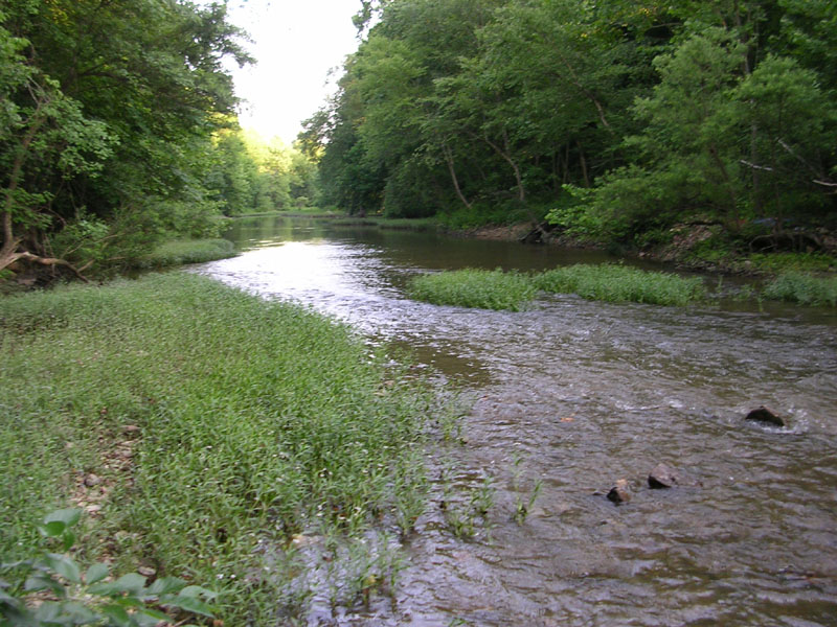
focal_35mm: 38
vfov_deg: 37.7
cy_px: 314
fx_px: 919
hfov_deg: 49.0
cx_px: 418
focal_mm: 5.8
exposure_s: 1/58.8
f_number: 2.8
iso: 50
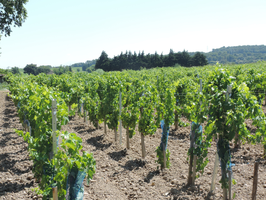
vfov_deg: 29.1
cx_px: 133
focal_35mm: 50
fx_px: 384
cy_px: 100
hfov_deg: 38.2
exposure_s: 1/125
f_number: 6.4
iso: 80
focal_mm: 8.9
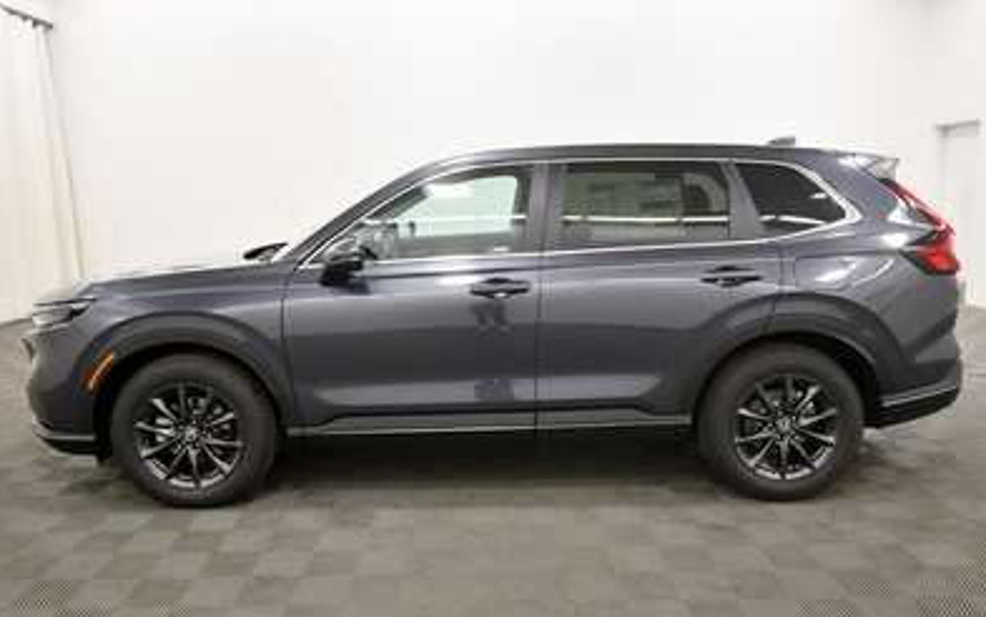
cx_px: 494
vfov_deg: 44.6
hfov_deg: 66.4
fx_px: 753
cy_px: 312
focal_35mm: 28
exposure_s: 1/125
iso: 1250
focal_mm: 18
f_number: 5.6
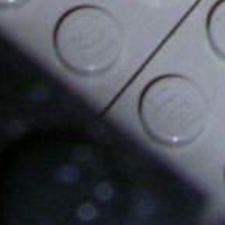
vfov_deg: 6.3
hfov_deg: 6.9
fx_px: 1794
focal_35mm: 244
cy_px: -545
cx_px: 459
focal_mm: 5.8
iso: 50
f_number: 5.6
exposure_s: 1/60.1
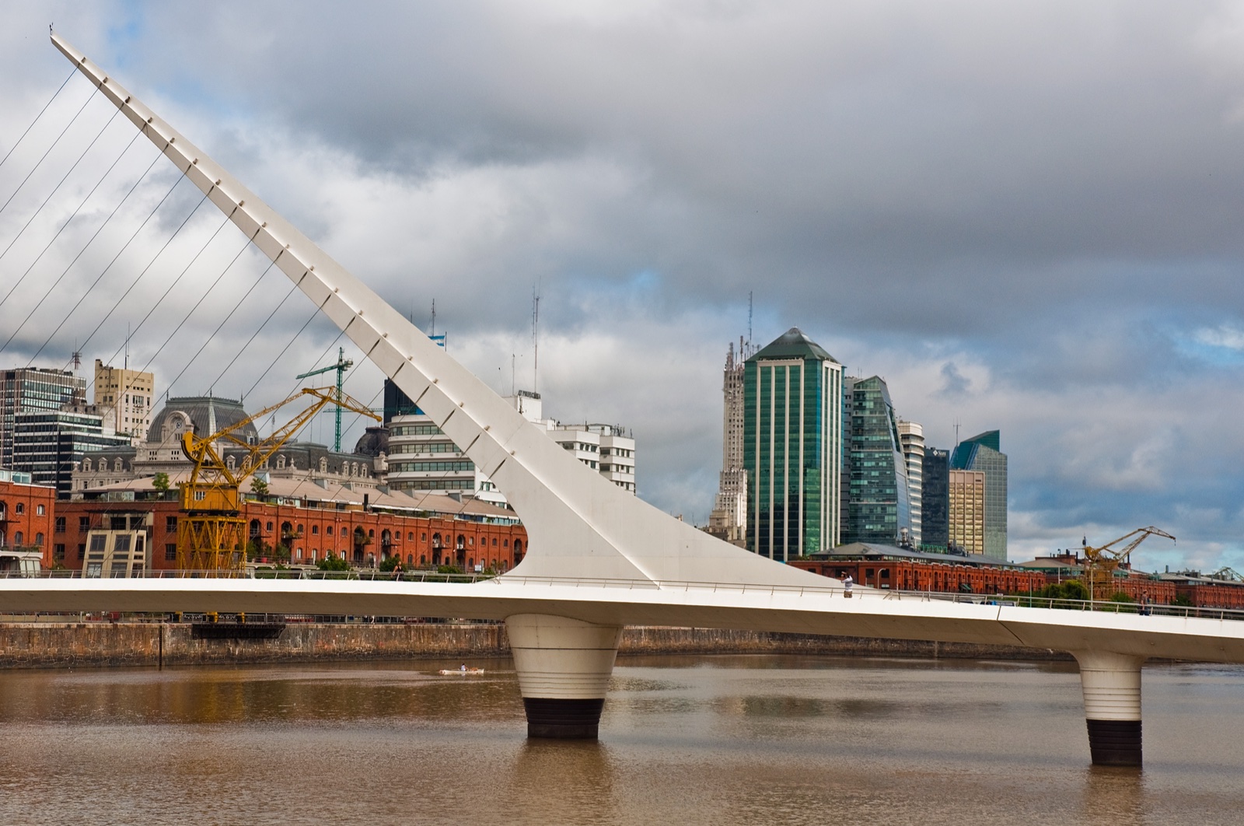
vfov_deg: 19.7
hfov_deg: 29.3
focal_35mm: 69
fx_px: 2381
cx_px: 622
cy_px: 413
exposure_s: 1/320
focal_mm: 46
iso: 200
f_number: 9
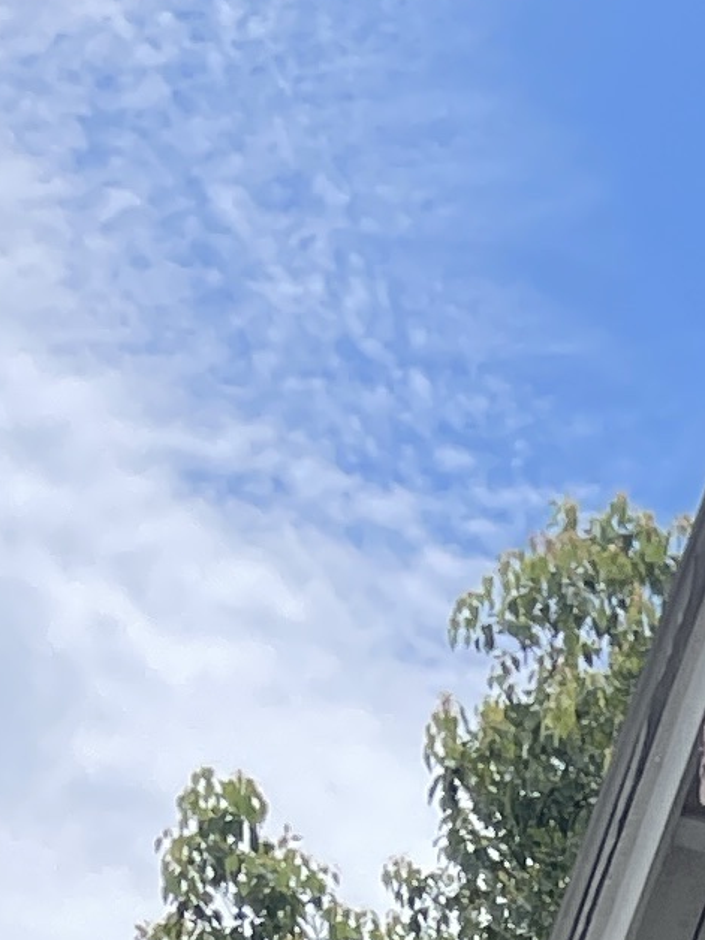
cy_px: 2875
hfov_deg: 8.6
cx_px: 1151
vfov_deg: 9.3
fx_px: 4535
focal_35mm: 167
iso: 50
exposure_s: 1/3663
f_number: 1.6
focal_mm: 5.1
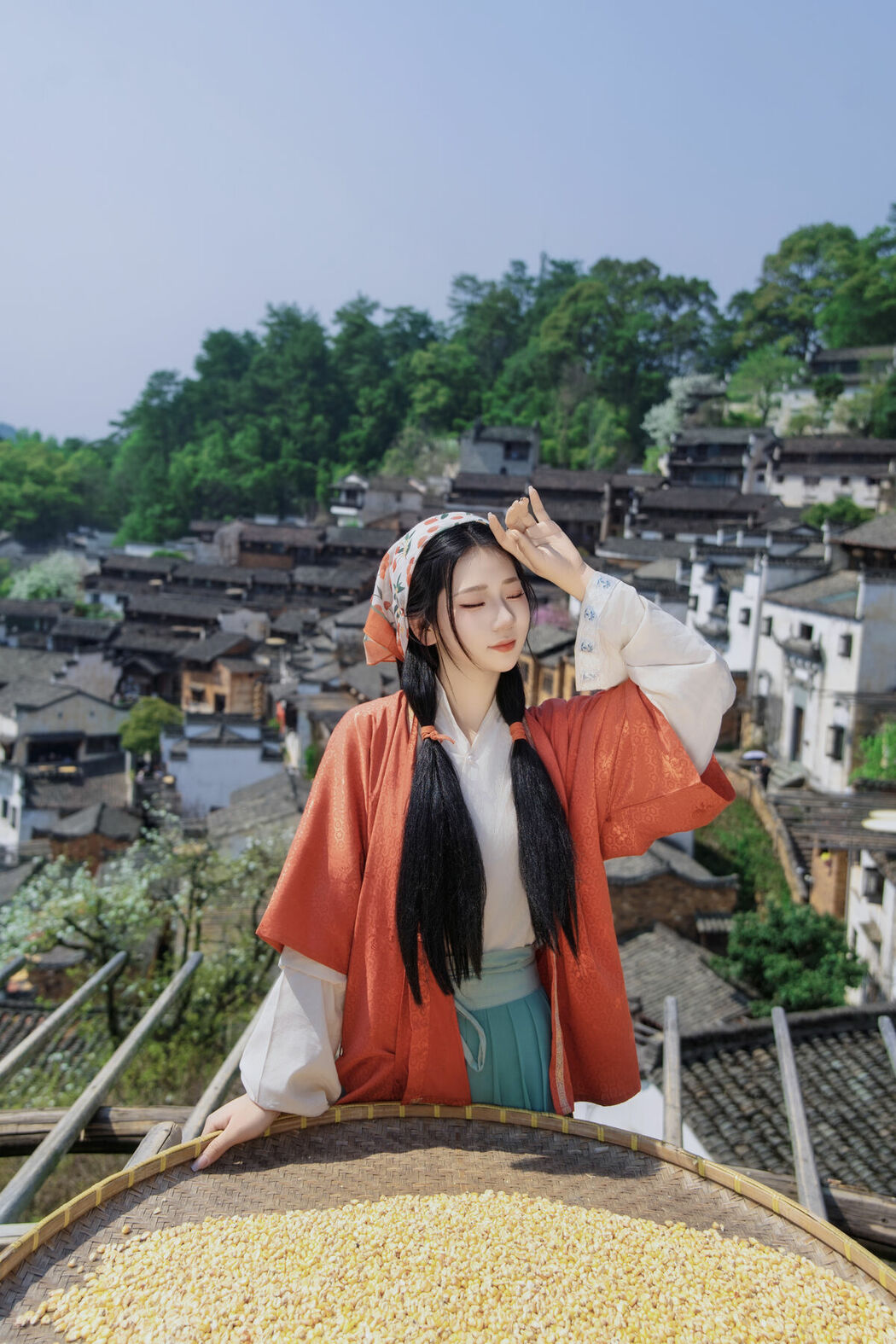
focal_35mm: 41
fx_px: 1531
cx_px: 448
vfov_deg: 47.4
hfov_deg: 32.6
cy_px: 672
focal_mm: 41
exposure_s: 1/1000
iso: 200
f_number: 5
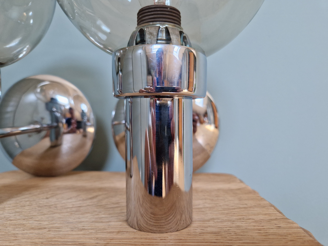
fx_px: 218
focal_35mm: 23
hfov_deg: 73.9
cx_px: 164
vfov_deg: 58.9
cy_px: 123
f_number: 1.8
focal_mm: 5.4
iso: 250
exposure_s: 1/100
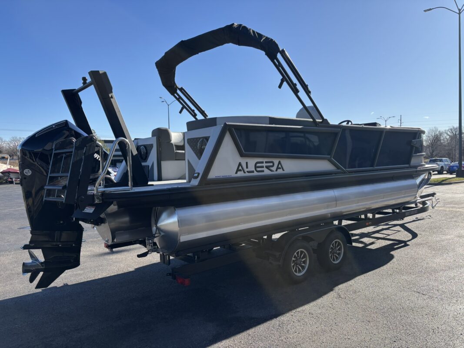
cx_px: 232
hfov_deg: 67.3
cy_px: 174
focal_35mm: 26
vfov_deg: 53.1
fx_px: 348
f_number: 1.6
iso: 50
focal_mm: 5.96
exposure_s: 1/2710
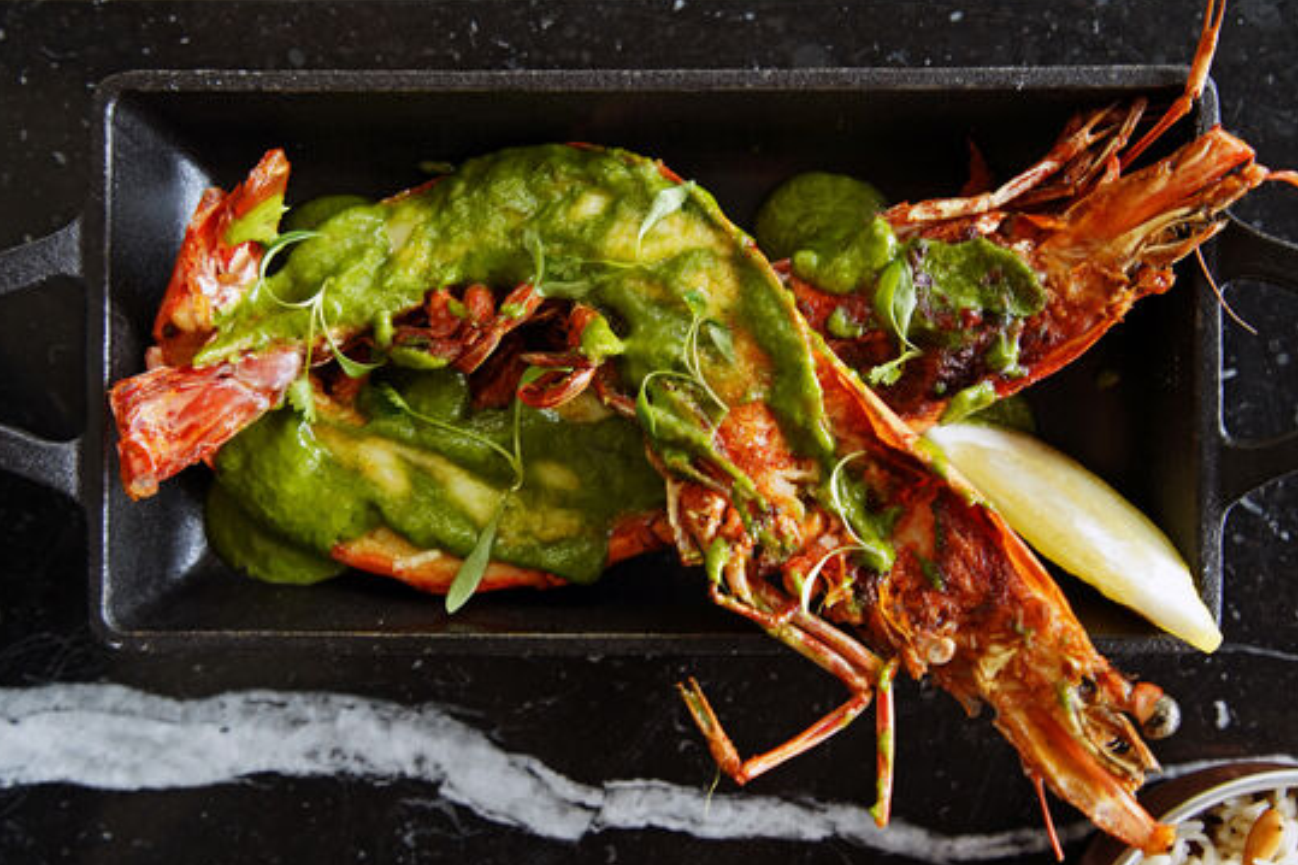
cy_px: 422
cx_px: 667
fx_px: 1766
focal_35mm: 49
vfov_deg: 27.5
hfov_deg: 40.4
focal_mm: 40
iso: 800
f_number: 6.3
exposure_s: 1/20
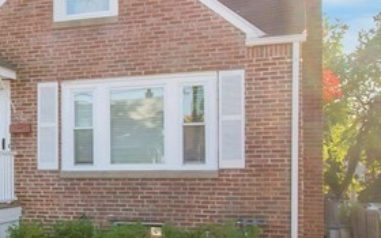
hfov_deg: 33.4
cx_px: 4
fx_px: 581
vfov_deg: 23.1
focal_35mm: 56
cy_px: 154
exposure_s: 1/200
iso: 400
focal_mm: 10
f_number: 10
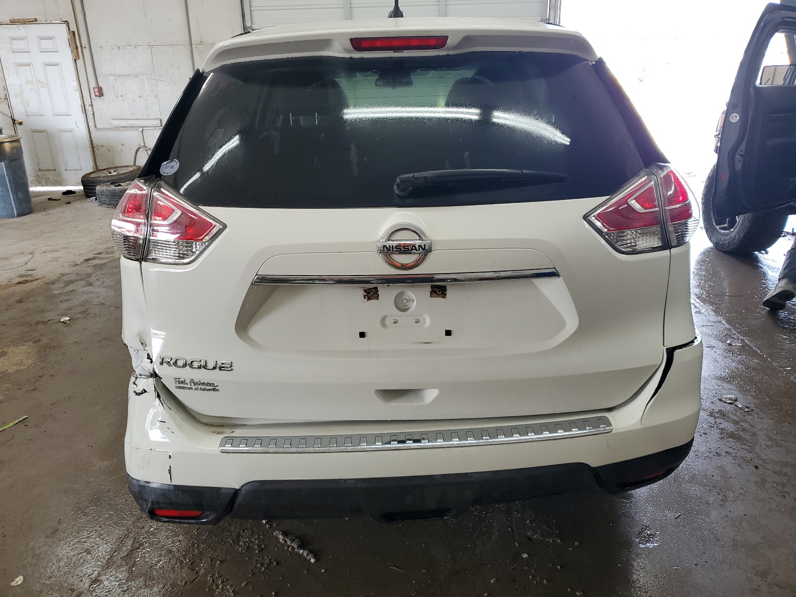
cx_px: 398
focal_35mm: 26
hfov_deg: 67.3
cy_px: 298
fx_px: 598
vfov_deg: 53.1
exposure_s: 1/60.2
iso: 55
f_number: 1.5
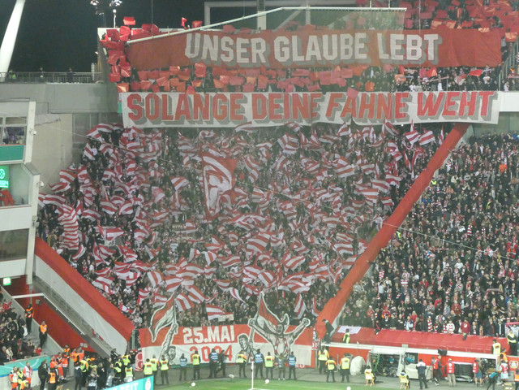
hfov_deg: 15.9
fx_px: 1859
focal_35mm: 124
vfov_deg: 12.0
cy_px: 195
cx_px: 260
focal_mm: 22.3
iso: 1600
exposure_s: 1/80
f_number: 5.2
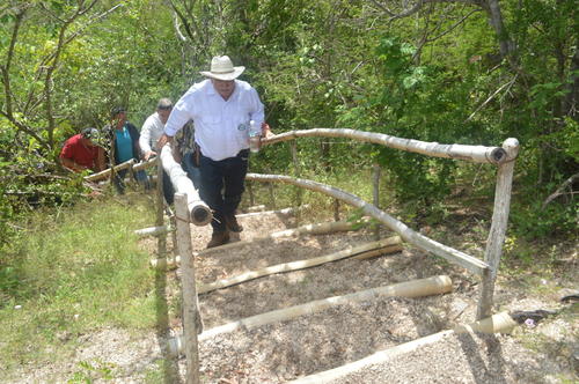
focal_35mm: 36
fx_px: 578
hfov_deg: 53.2
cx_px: 290
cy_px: 192
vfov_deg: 36.8
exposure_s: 1/125
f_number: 9
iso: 100
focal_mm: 24
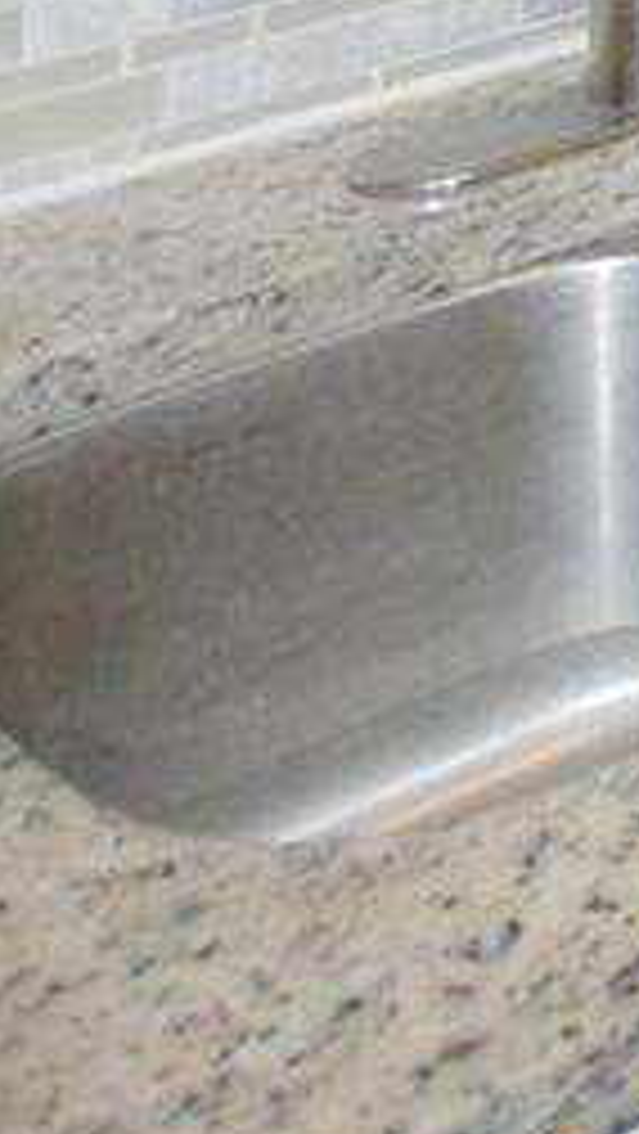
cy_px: -740
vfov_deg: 19.4
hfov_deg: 9.8
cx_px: 1998
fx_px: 2707
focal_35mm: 90
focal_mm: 10
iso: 200
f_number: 4
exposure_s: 1/60
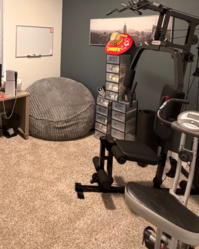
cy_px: 50
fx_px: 206
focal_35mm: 28
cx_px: 46
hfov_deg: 49.2
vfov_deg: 57.6
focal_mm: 2.22
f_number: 2.2
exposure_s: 1/60
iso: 400
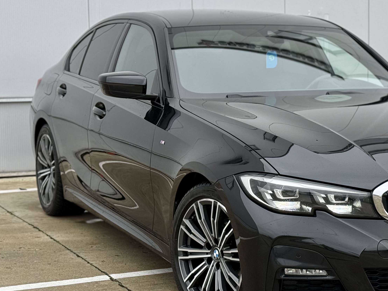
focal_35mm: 87
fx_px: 975
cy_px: 152
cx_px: 302
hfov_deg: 22.3
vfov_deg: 17.0
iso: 64
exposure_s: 1/740
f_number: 1.78
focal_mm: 6.76
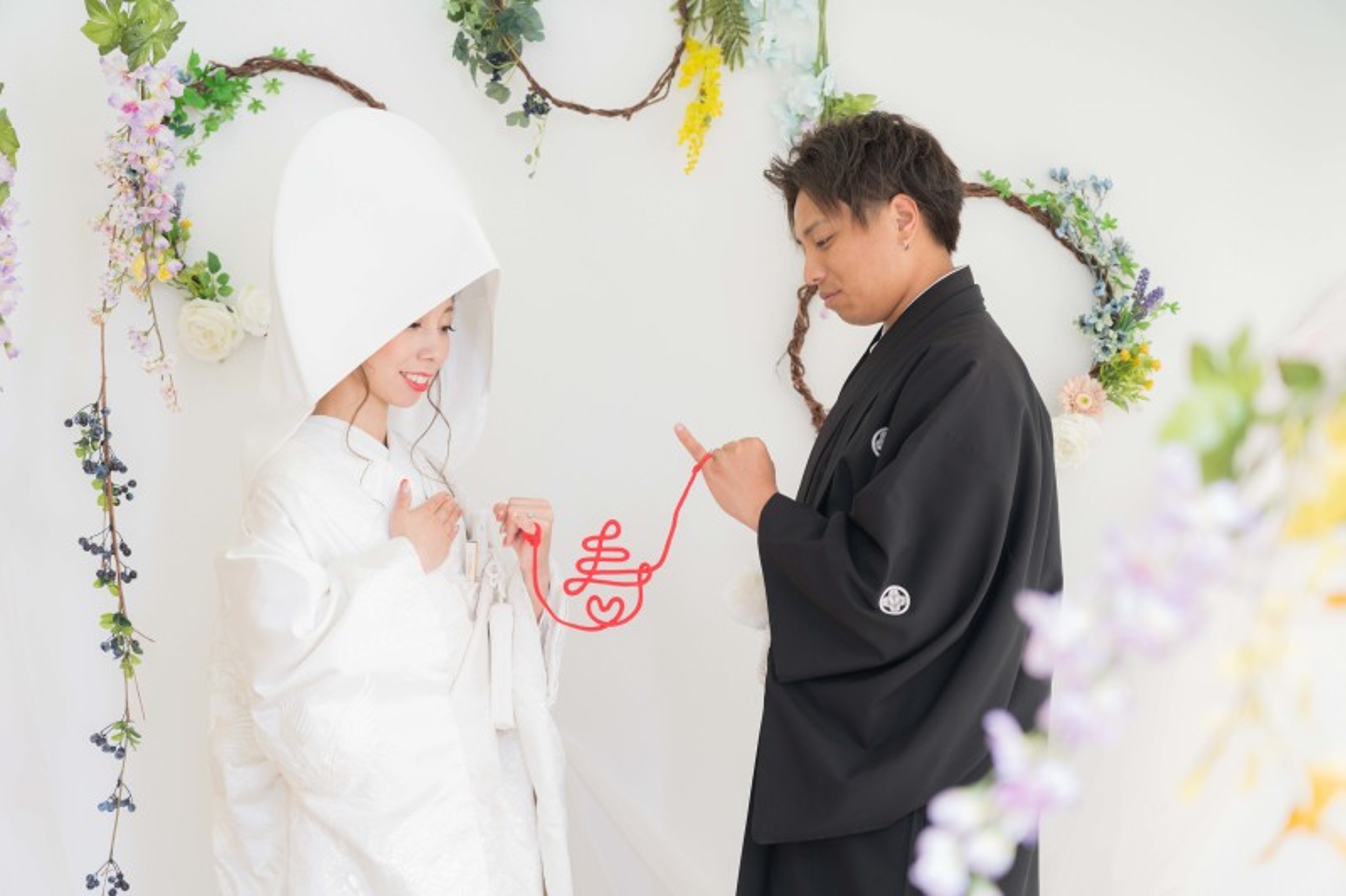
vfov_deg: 14.0
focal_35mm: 98
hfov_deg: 20.8
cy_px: 448
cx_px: 673
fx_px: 3663
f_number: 4
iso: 250
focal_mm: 98
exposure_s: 1/125
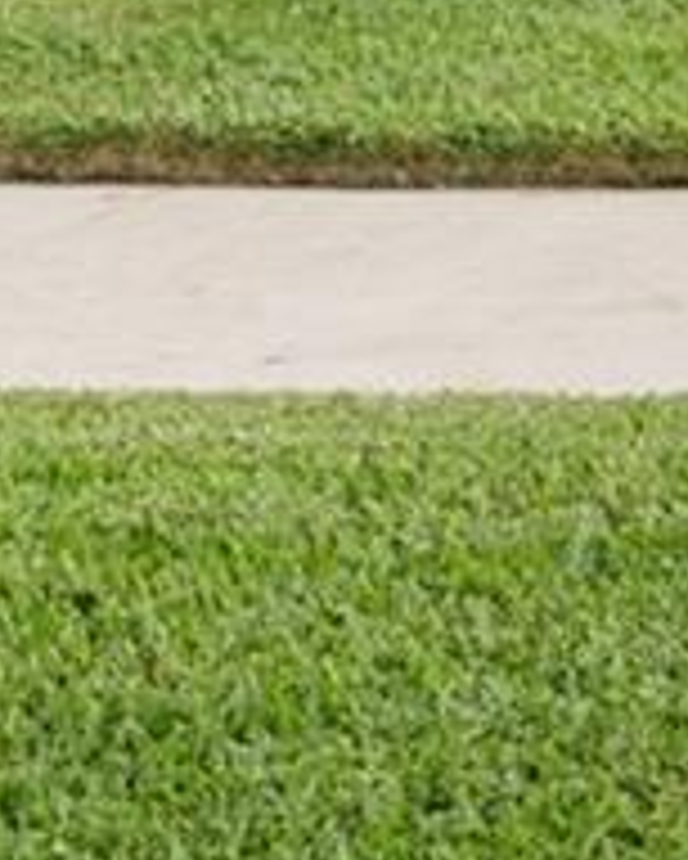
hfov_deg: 7.1
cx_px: 2496
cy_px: -687
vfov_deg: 10.3
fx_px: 4500
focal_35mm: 177
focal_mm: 22.5
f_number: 7.1
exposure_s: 1/640
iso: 250
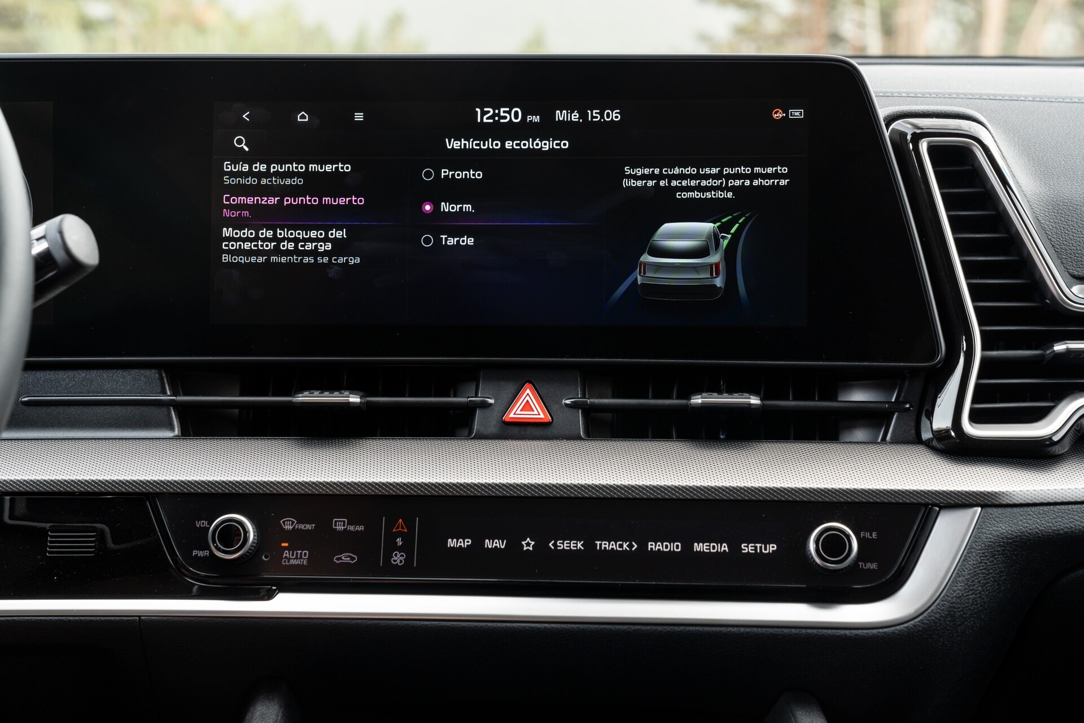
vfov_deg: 23.8
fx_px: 1716
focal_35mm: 57
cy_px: 362
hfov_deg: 35.1
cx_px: 542
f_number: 7.1
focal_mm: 57
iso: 320
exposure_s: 1/25
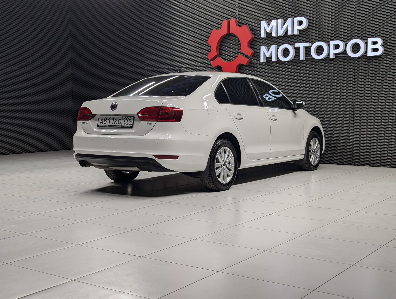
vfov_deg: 30.3
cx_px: 198
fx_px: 550
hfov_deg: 39.6
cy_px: 150
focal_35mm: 48
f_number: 1.85
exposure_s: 1/138
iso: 50
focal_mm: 6.81
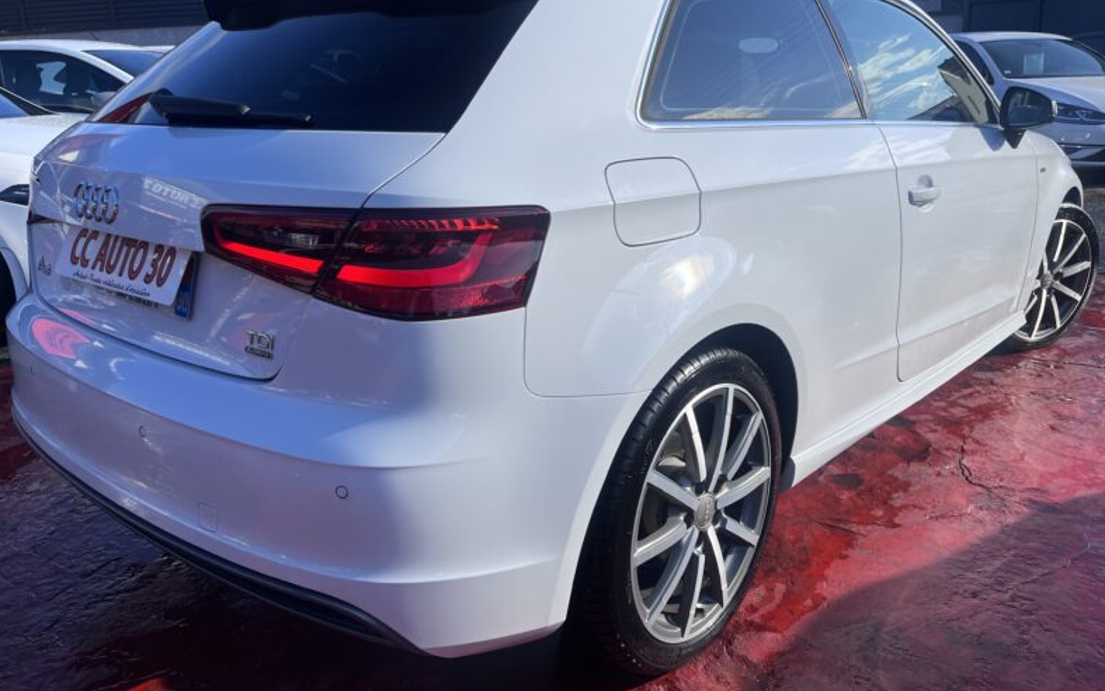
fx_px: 843
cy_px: 313
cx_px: 555
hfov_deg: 66.5
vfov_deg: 44.5
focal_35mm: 28
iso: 50
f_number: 1.6
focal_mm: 5.1
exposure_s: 1/3521
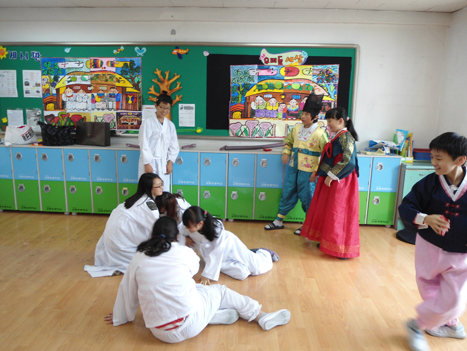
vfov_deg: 53.1
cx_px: 234
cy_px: 176
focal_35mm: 26
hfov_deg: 67.3
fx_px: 351
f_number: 2.8
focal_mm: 4.7
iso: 100
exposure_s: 1/30
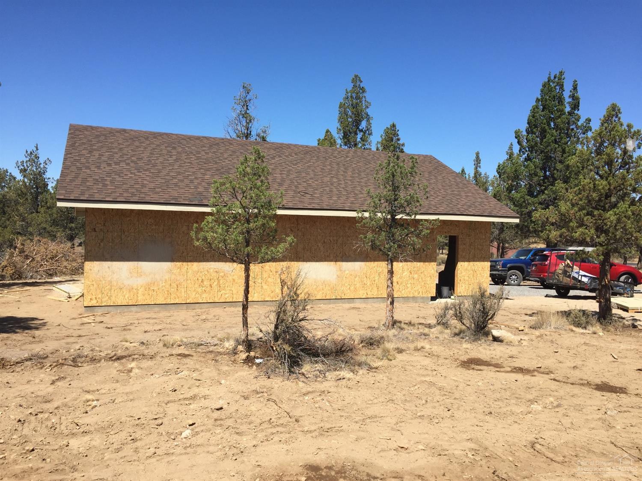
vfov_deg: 48.2
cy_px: 240
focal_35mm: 29
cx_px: 321
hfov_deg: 61.7
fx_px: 538
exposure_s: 1/1647
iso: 32
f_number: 2.2
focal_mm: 4.15
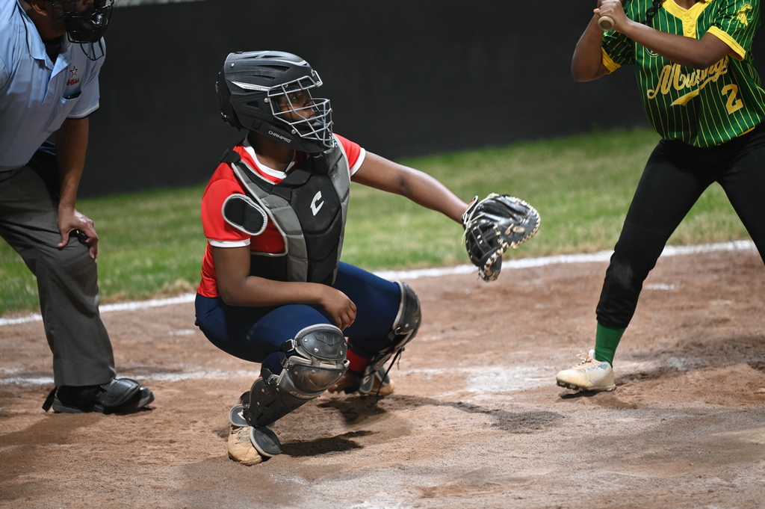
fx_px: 4246
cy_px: 254
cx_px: 382
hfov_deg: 10.3
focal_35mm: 200
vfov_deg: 6.9
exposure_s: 1/250
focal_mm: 200
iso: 3200
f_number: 2.8
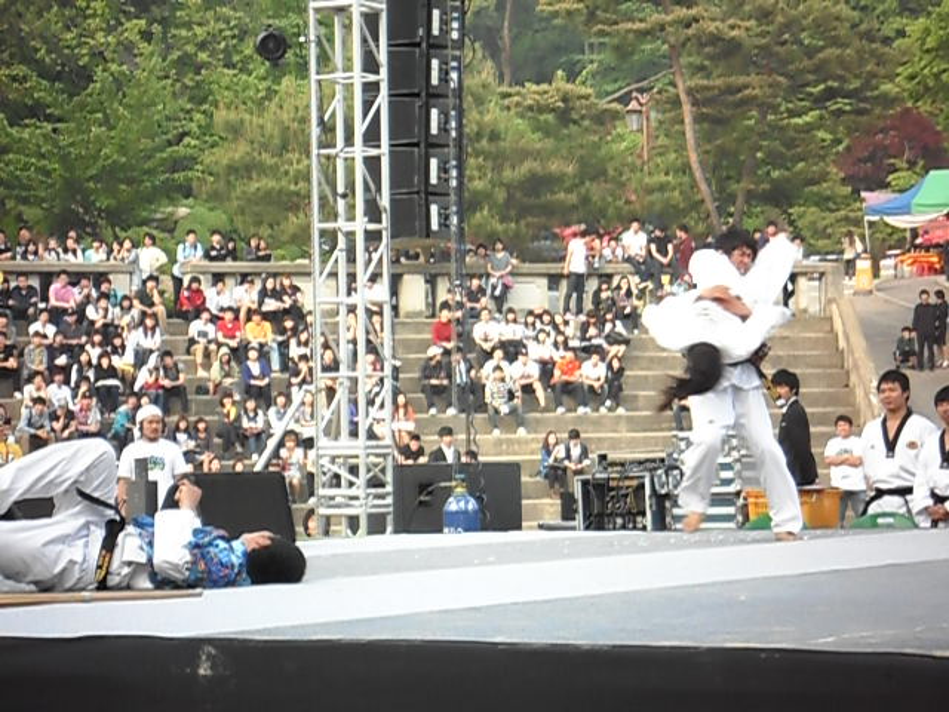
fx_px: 3290
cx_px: 474
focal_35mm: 120
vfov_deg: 12.3
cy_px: 356
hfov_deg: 16.4
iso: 160
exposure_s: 1/125
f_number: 5.8
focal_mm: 21.5
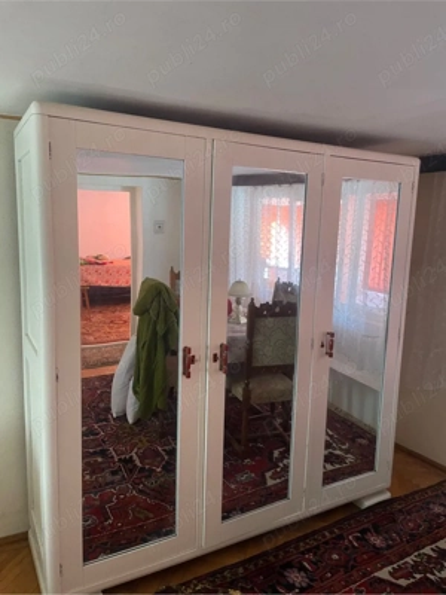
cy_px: 298
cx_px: 223
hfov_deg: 53.1
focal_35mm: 26
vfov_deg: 67.3
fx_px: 447
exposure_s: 1/60
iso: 400
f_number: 1.6
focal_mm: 4.2
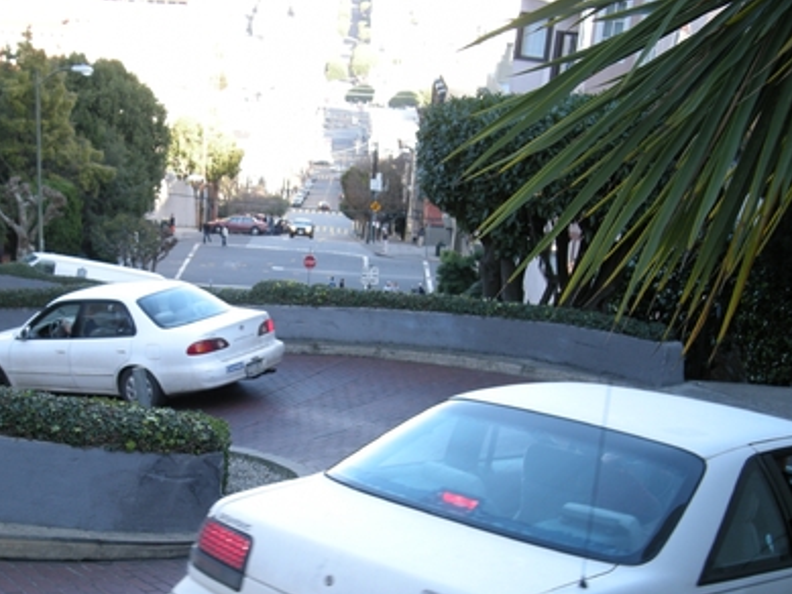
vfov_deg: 25.3
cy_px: 456
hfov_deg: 33.2
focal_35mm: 57
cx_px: 216
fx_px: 1305
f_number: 2.8
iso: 64
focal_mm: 7.9
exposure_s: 1/73
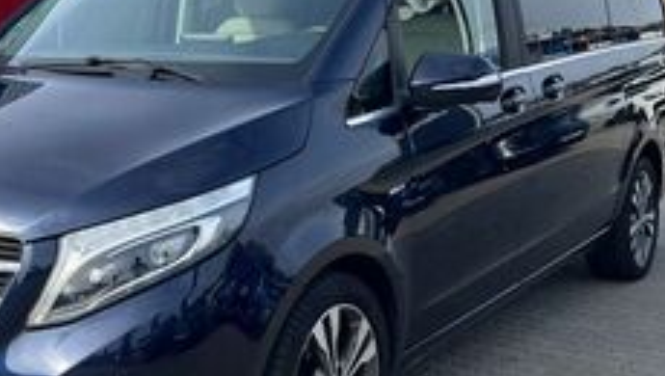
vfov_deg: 19.9
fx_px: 1059
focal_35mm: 60
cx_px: 278
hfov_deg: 34.8
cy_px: 75
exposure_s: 1/1517
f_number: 1.6
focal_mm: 5.1
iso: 50
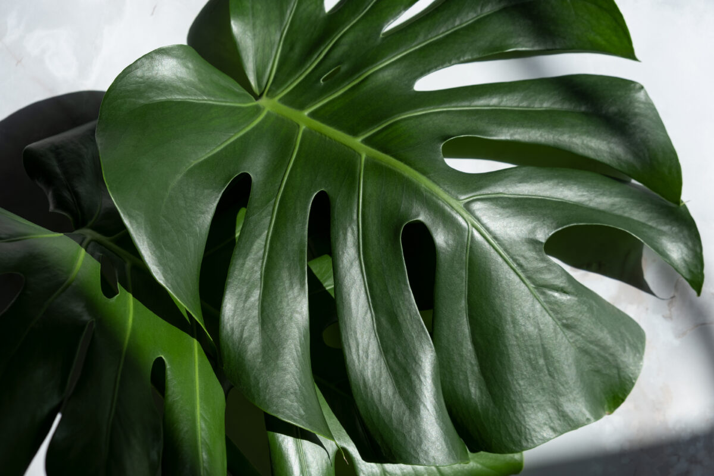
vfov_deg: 33.4
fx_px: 793
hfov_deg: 48.5
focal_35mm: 40
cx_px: 357
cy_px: 238
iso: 80
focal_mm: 26.5
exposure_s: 1/180
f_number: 5
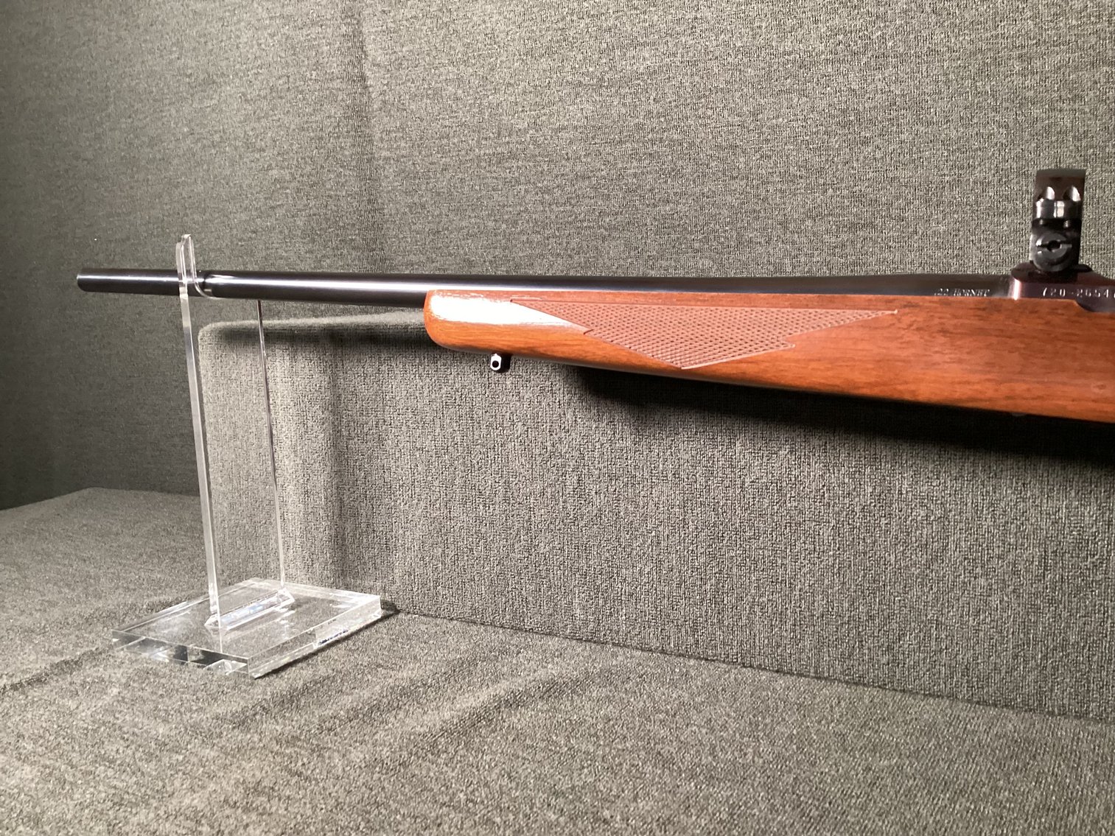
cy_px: 418
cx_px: 558
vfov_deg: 45.4
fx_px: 999
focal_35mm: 31
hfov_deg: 58.3
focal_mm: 3.3
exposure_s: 1/33
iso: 320
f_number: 2.4
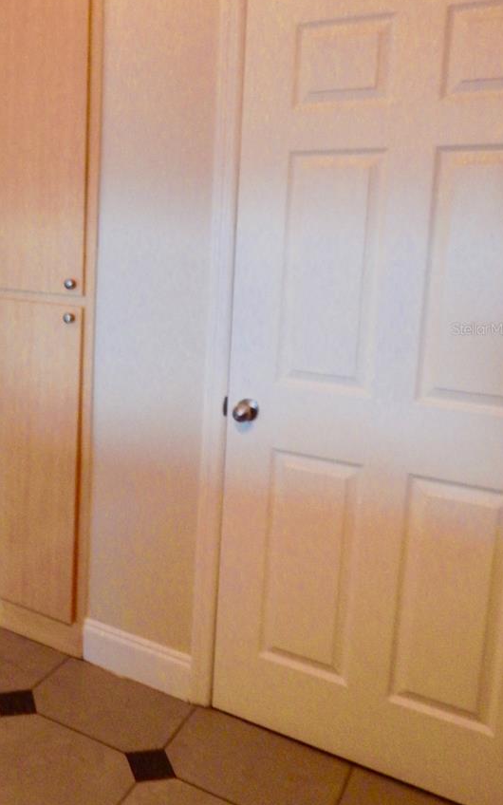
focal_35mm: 33
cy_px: 328
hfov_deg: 36.8
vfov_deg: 57.8
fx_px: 724
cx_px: 92
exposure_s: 1/30
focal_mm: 4
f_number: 3
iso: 220
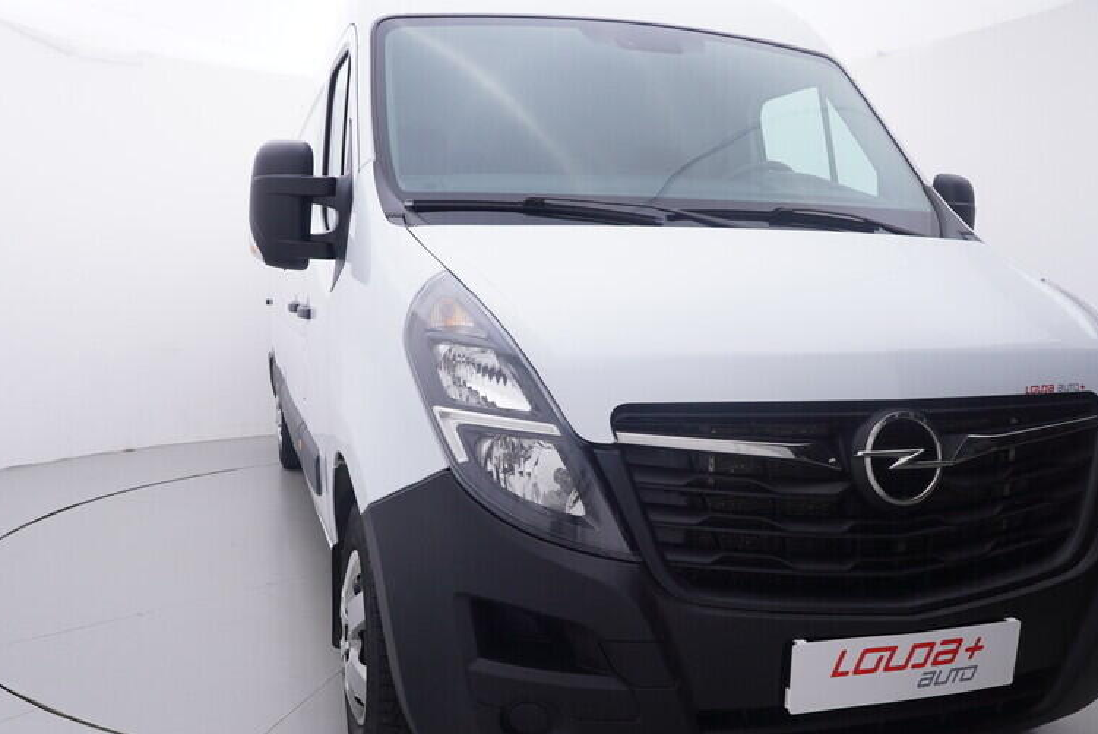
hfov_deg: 60.7
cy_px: 406
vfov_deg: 42.7
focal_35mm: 31
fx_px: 936
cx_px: 500
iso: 200
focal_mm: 15
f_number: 5
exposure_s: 1/80
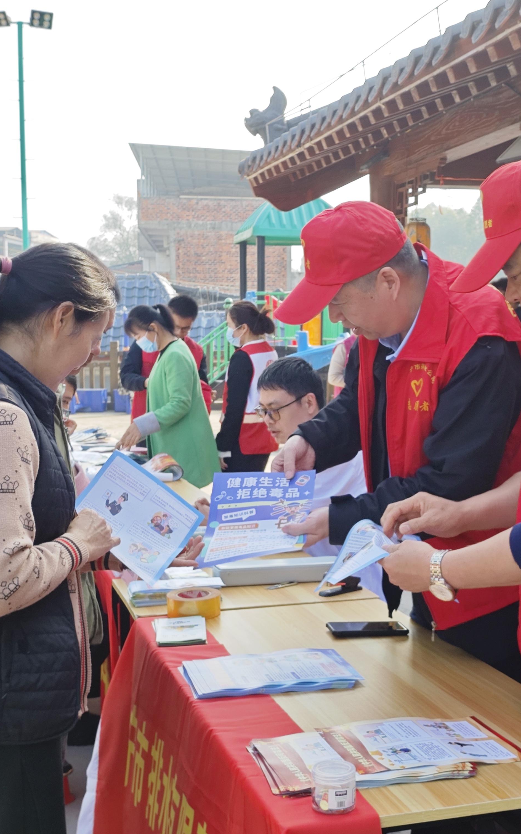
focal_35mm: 46
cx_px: 316
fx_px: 1045
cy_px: 418
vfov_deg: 43.5
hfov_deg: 27.9
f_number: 2.8
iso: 50
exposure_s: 1/411
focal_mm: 6.68
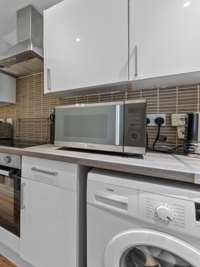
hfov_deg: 64.1
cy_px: 129
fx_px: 139
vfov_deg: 87.7
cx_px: 35
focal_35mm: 18
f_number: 22
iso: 640
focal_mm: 12
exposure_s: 10
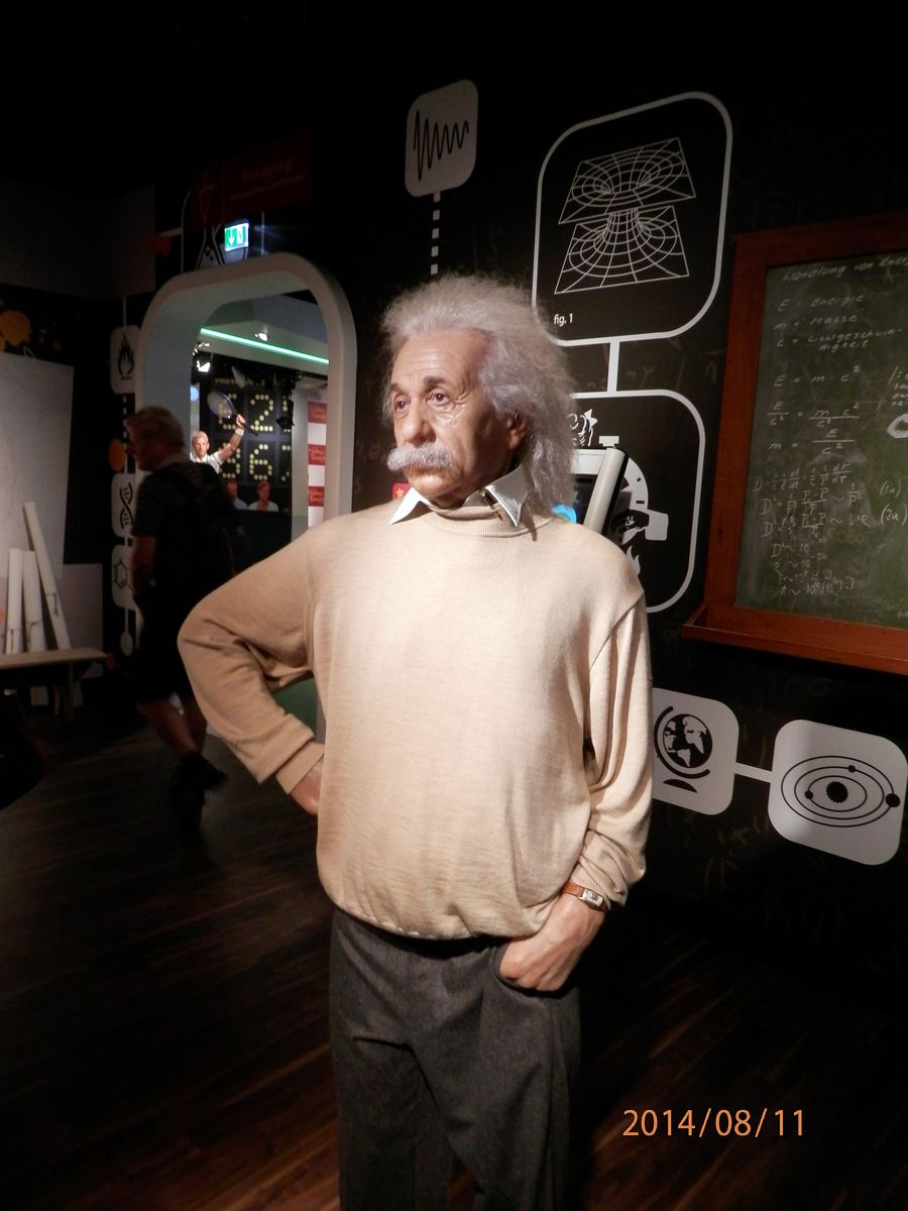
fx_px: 874
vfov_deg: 69.4
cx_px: 454
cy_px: 606
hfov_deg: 54.9
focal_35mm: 25
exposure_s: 1/15
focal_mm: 4.5
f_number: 3
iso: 200
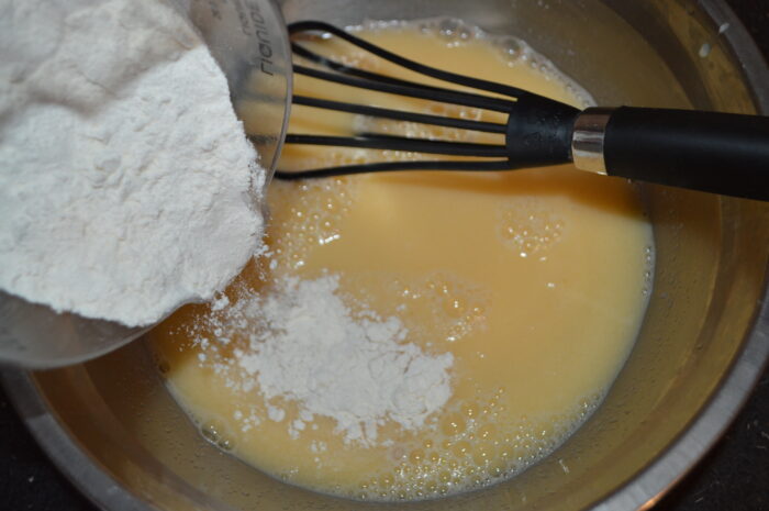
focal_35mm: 36
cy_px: 256
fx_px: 768
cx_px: 384
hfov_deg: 53.2
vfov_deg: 36.8
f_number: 4
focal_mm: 24
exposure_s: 1/60
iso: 400
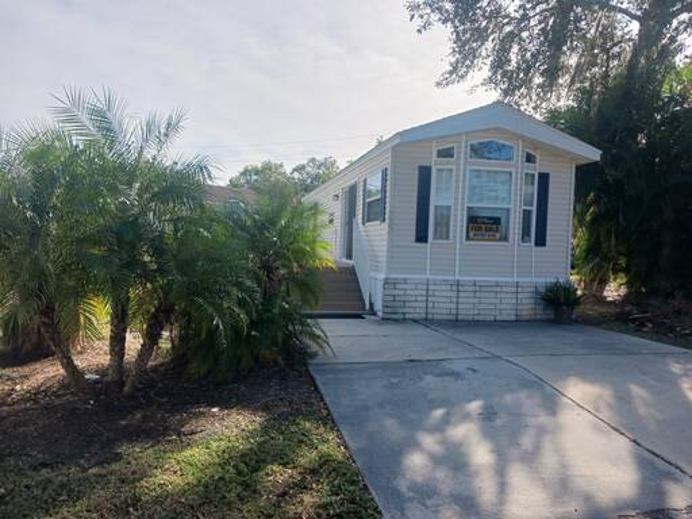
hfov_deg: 65.3
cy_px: 260
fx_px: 540
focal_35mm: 27
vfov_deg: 51.4
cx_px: 346
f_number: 1.8
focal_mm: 4
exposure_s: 1/335
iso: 20
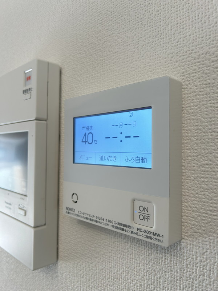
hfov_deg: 53.1
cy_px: 146
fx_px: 218
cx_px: 109
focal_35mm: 26
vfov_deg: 67.3
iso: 32
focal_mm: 5.7
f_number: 1.5
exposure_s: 1/151
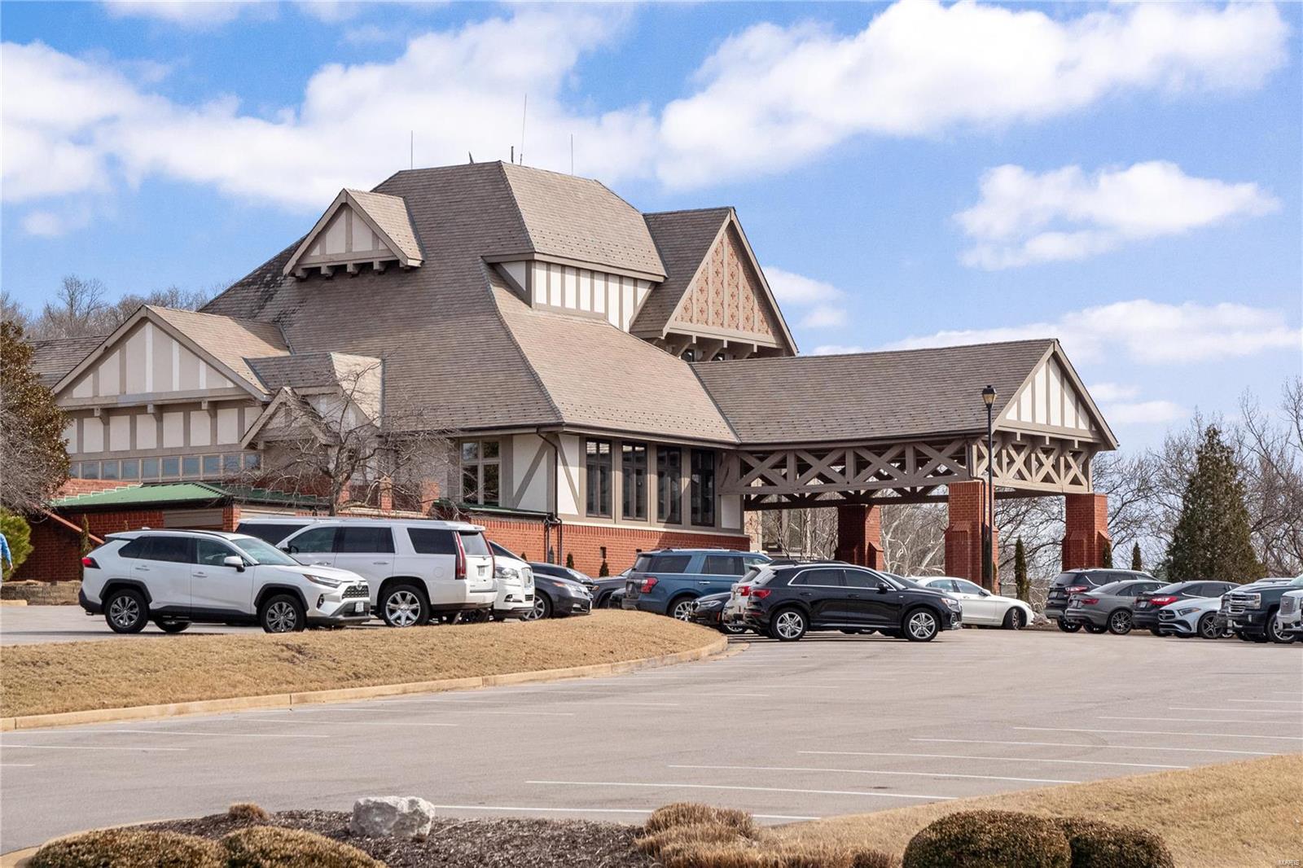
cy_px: 434
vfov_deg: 11.4
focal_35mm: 120
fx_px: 4342
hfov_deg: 17.1
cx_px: 652
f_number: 6.3
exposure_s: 1/2500
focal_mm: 60
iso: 400
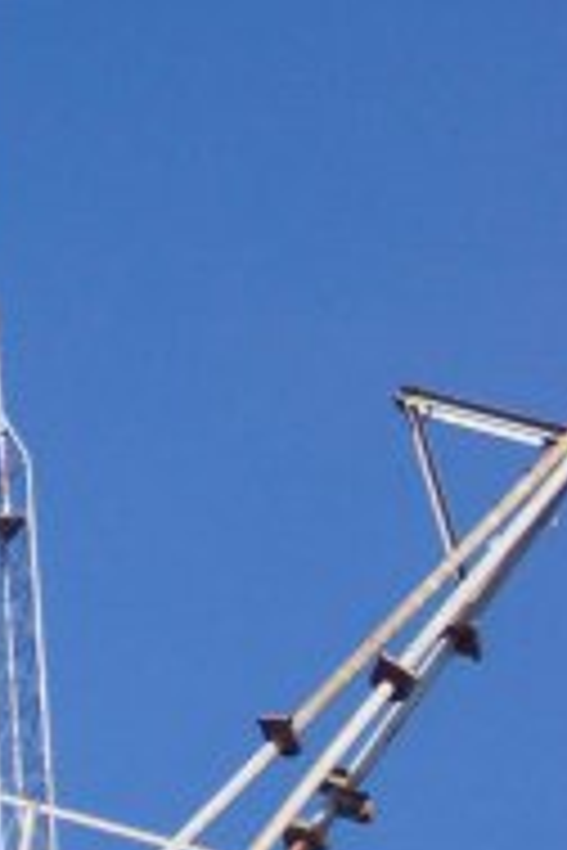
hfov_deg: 4.5
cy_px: 540
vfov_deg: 6.8
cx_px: -88
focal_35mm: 302
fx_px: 7134
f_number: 4.8
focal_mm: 24
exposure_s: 1/700
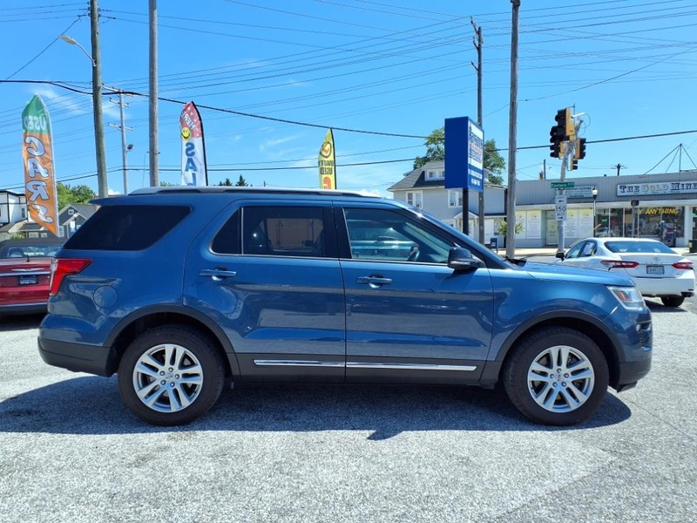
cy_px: 262
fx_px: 544
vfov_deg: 51.4
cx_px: 348
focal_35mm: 27
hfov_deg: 65.3
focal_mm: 3.58
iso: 40
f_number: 1.9
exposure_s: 1/1667
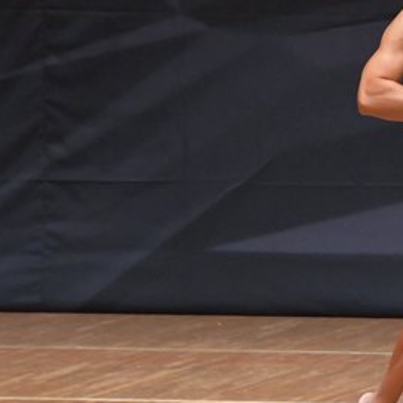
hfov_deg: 2.8
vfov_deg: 2.8
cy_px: 146
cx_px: 471
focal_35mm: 619
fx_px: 8153
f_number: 5.6
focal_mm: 170
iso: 6400
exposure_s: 1/400
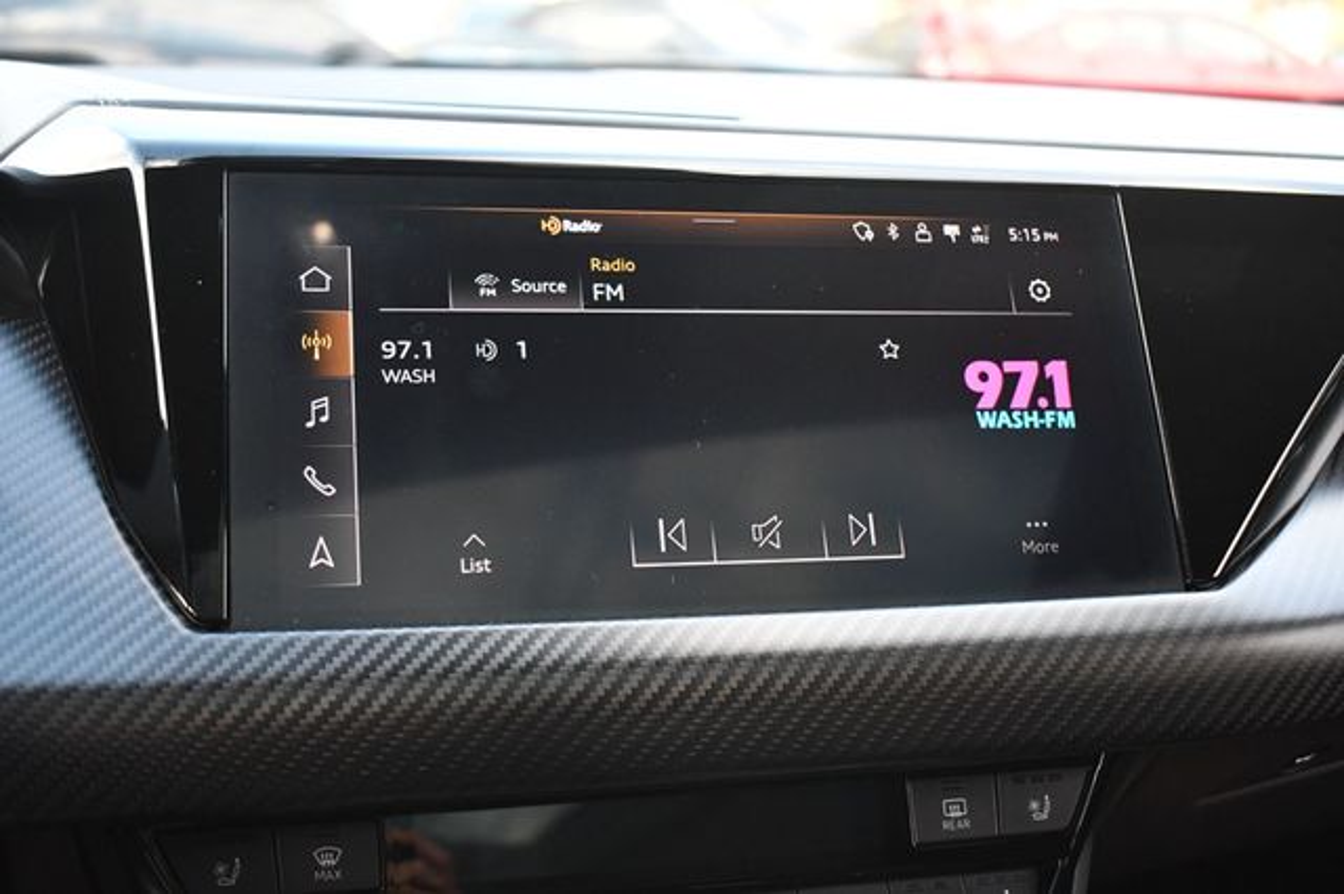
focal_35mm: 42
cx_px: 672
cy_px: 447
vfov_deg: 31.9
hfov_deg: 46.4
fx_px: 1567
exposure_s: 1/125
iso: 1800
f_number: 4.2
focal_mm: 28
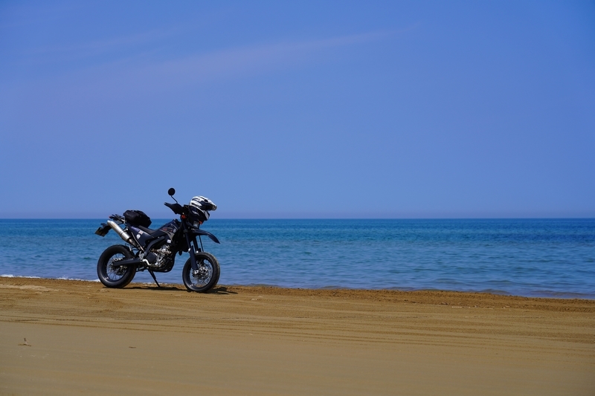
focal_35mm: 84
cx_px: 298
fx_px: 1388
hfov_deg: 24.2
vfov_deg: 16.3
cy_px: 198
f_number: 5.6
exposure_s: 1/1000
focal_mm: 84
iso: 100
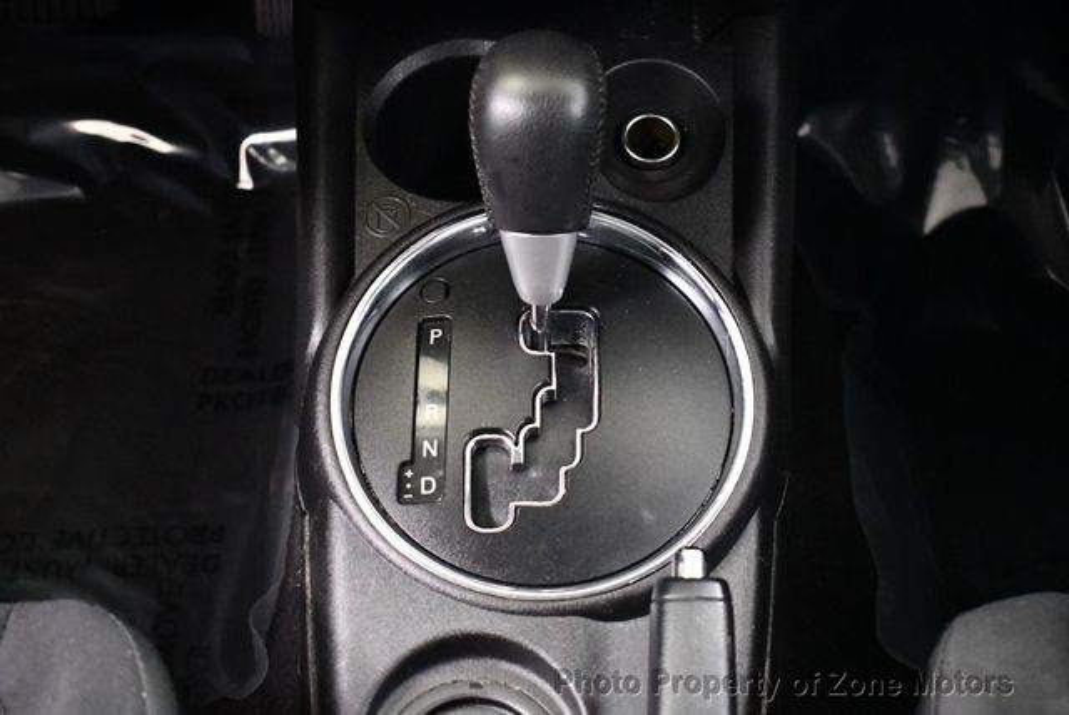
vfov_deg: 27.0
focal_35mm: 50
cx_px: 534
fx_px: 1486
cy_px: 358
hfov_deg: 39.6
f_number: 4
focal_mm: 25
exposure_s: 1/60
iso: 7200
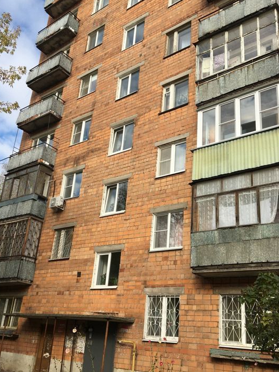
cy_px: 194
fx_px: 376
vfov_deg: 52.6
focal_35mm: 35
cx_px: 119
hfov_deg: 40.6
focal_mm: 4.15
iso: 25
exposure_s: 1/1202
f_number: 2.2
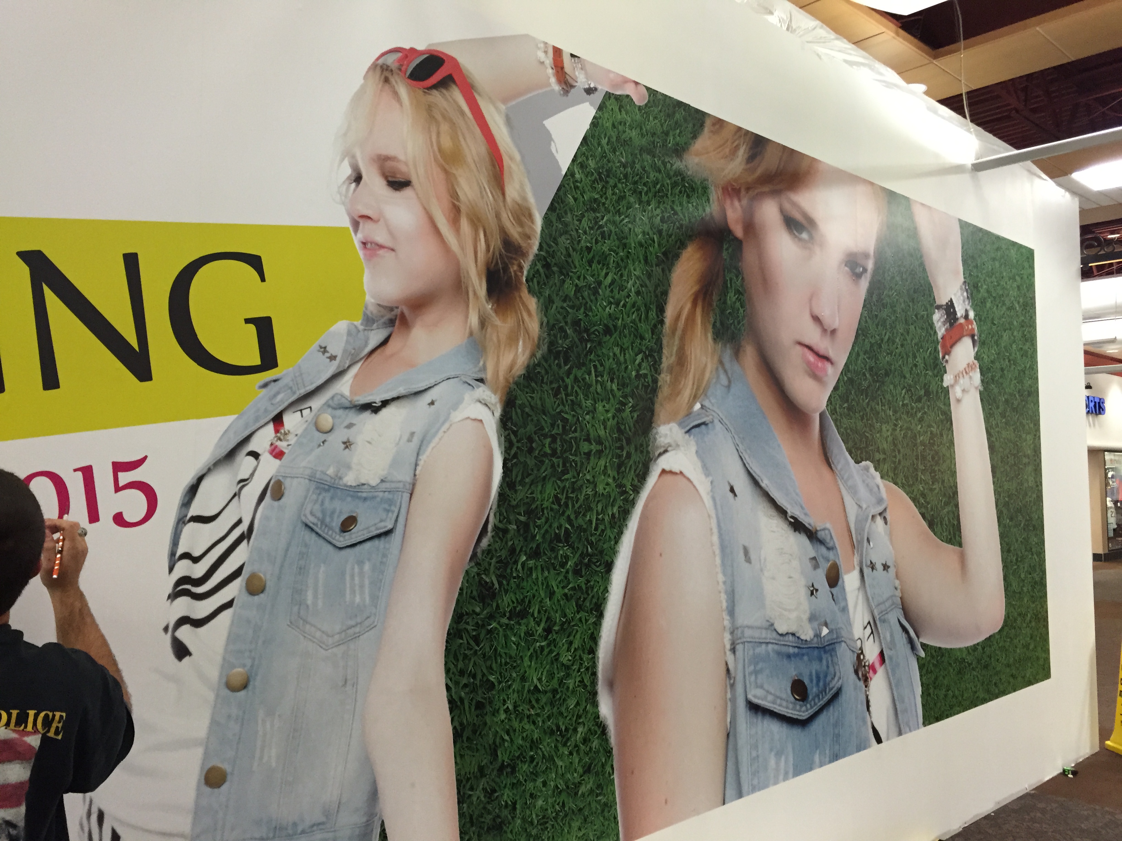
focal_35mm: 29
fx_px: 940
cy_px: 420
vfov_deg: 48.2
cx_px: 561
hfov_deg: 61.7
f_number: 2.2
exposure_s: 1/30
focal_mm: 4.15
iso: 160
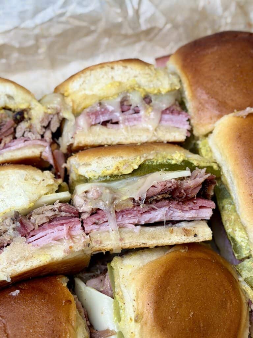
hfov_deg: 30.3
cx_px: 126
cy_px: 169
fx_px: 468
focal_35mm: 48
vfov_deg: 39.7
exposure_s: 1/126
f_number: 1.78
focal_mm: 6.76
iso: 50
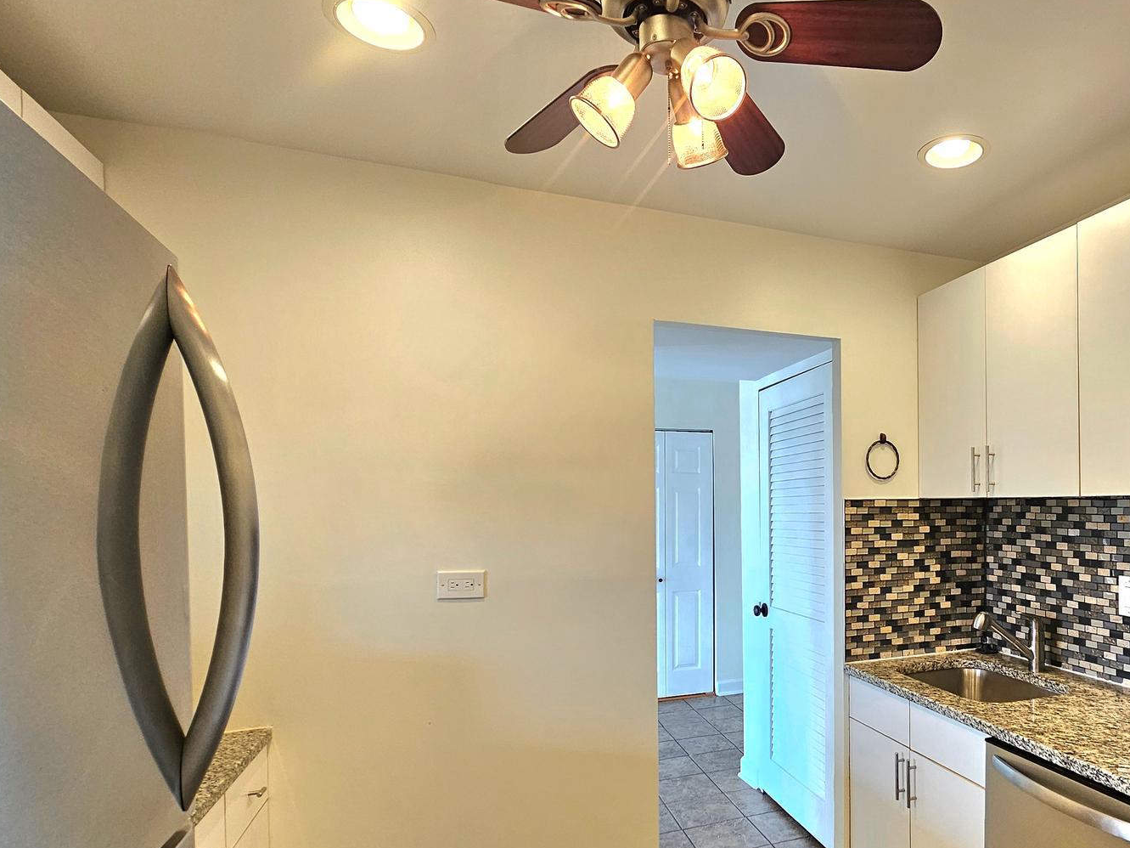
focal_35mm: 20
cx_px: 783
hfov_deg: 78.2
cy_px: 507
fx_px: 653
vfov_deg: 65.4
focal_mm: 2.2
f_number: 2.2
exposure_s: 1/60.2
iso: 125
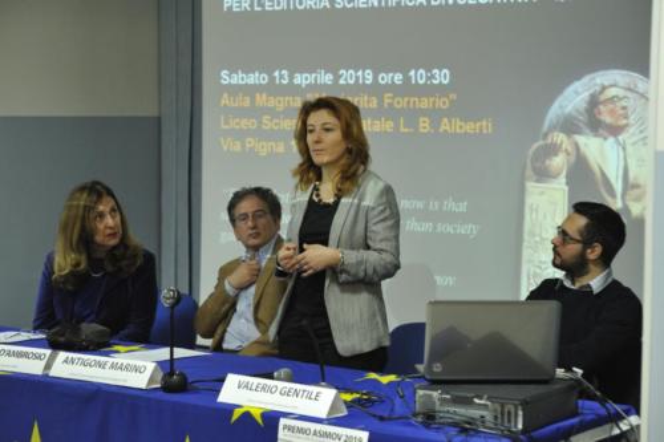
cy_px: 221
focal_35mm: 95
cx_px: 332
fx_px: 1752
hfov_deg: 21.5
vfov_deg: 14.4
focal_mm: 95
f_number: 5.6
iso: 4000
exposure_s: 1/100
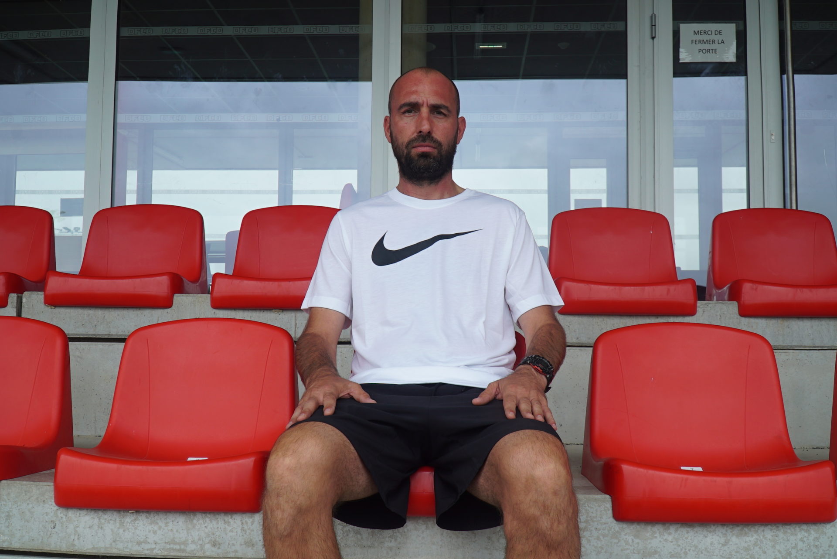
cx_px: 418
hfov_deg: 53.1
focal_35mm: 36
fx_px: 837
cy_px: 280
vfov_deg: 36.9
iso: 100
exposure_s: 1/100
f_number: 8
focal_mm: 24
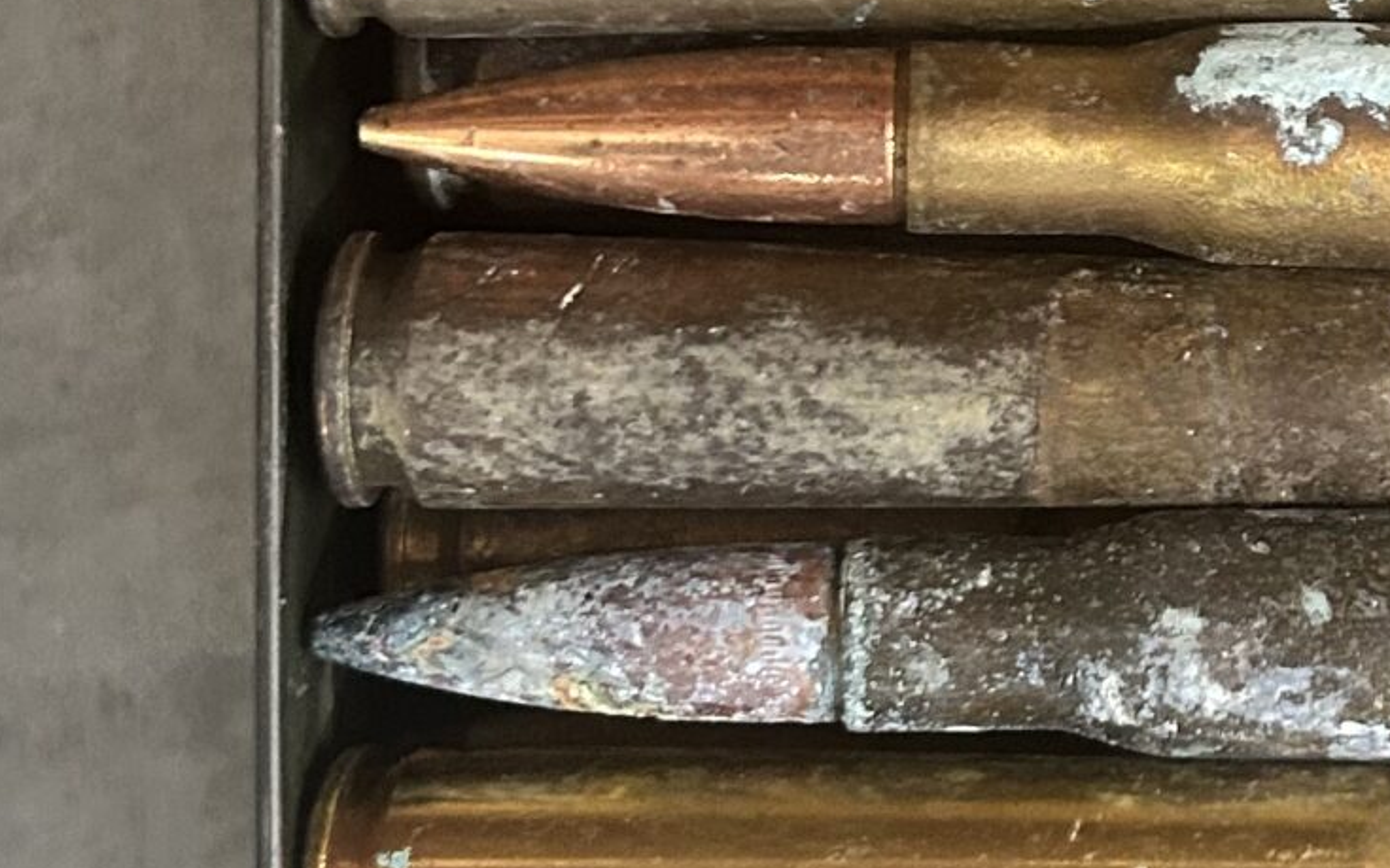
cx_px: 1381
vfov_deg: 13.5
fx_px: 3636
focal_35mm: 96
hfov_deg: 20.9
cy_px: 153
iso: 320
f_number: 1.5
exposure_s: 1/60
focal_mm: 5.7
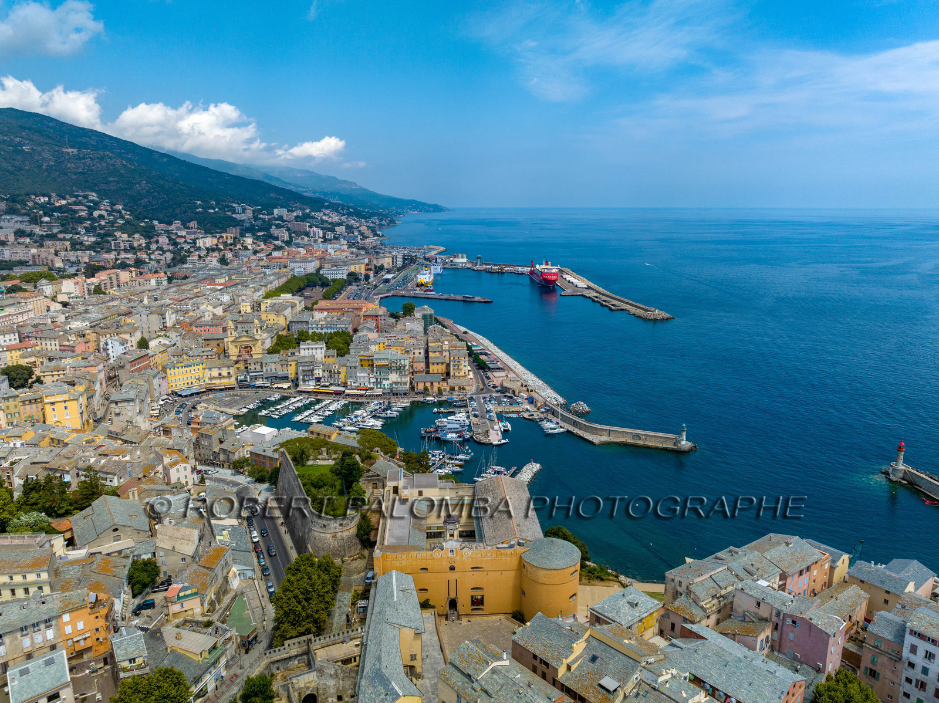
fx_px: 651
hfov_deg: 71.6
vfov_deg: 56.8
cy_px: 352
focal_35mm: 24
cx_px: 470
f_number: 7.1
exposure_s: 1/500
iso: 100
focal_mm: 12.3
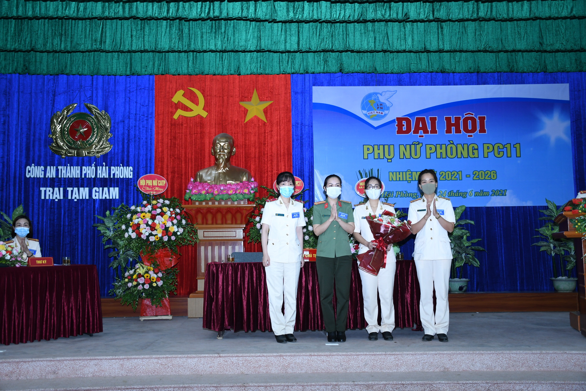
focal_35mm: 36
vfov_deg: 36.9
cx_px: 293
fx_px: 586
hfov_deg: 53.1
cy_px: 196
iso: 800
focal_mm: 24
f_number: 3.8
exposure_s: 1/200
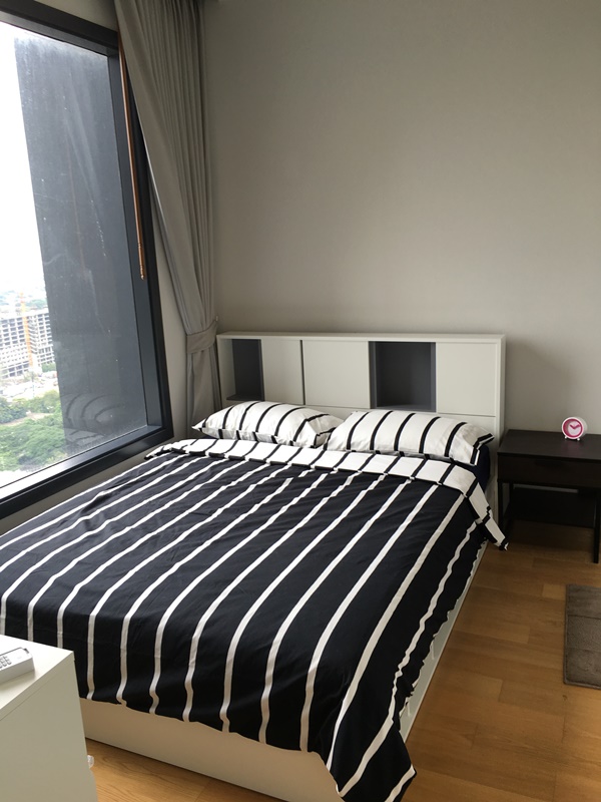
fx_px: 671
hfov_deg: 48.2
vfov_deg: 61.7
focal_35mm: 29
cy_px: 401
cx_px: 300
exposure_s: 1/50
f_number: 2.2
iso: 25
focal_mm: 4.15
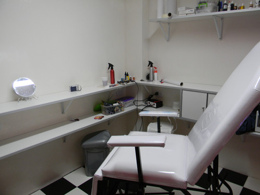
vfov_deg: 49.7
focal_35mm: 28
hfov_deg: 63.4
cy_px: 98
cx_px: 130
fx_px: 210
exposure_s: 1/30
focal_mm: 5
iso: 130
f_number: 3.5
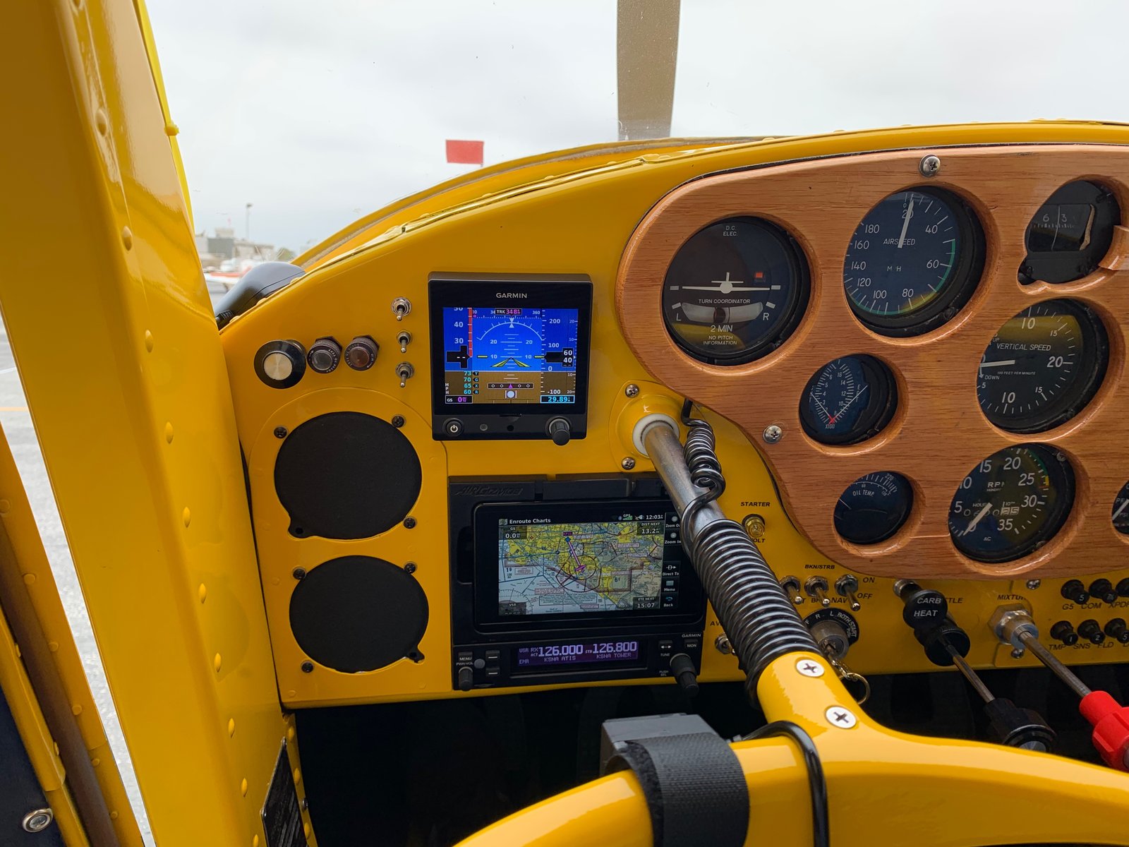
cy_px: 424
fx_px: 848
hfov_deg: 67.3
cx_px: 564
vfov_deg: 53.1
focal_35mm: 26
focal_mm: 4.25
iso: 25
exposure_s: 1/583
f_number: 1.8
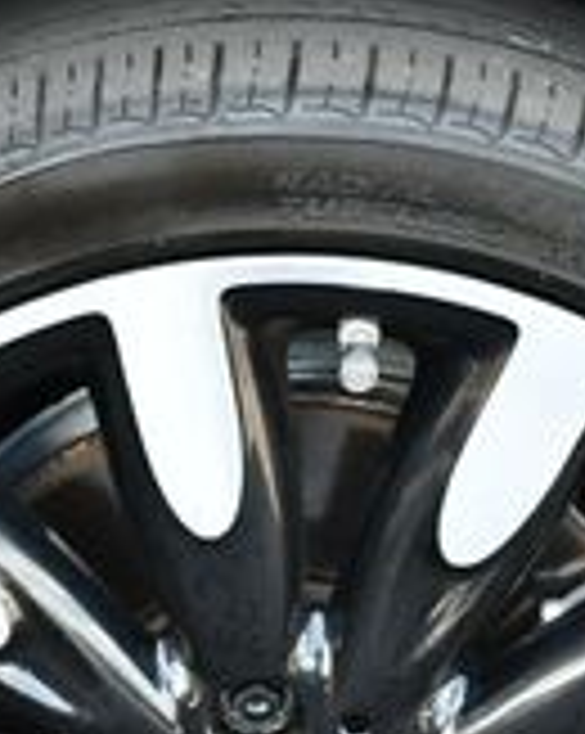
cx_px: 360
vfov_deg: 14.4
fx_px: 2884
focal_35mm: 133
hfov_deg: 11.6
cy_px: 657
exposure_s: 1/250
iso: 450
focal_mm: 18
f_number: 3.5
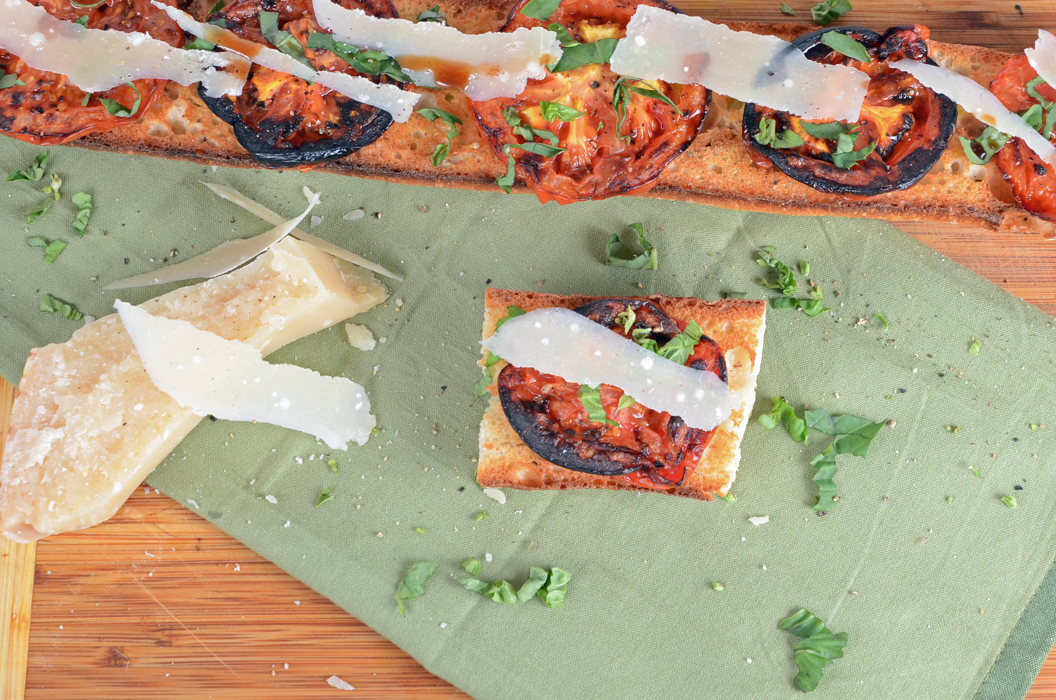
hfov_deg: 39.6
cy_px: 285
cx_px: 595
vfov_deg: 26.8
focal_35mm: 50
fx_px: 1464
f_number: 6.3
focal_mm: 28
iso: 320
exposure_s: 1/100
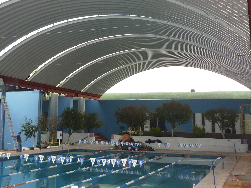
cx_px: 65
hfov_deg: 36.0
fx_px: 377
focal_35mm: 52
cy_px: 61
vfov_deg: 27.8
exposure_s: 1/100
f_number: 2.8
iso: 80
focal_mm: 5.5
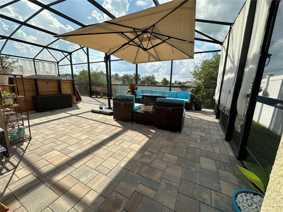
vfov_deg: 85.7
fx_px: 114
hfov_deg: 102.1
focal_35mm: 14
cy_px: 106
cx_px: 142
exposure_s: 1/1103
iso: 40
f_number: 2.2
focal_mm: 2.22
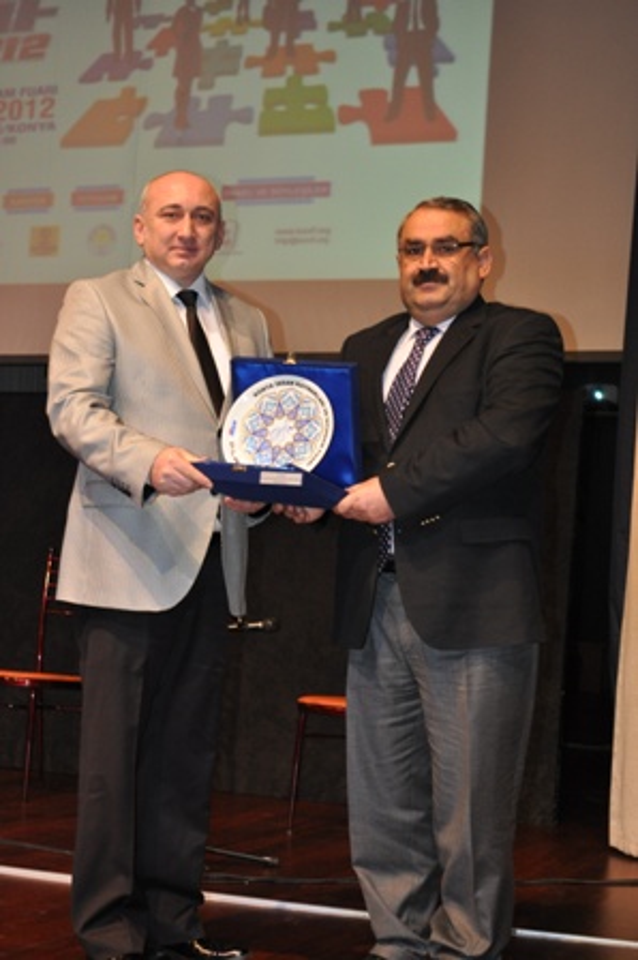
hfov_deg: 22.6
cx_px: 319
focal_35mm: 60
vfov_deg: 33.4
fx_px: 1597
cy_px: 480
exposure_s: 1/60
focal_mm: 40
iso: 800
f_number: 5.3
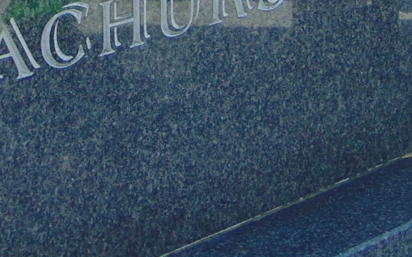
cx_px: 91
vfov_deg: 14.4
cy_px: -173
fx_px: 921
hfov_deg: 24.9
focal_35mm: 82
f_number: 3
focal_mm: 4.5
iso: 80
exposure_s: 1/200
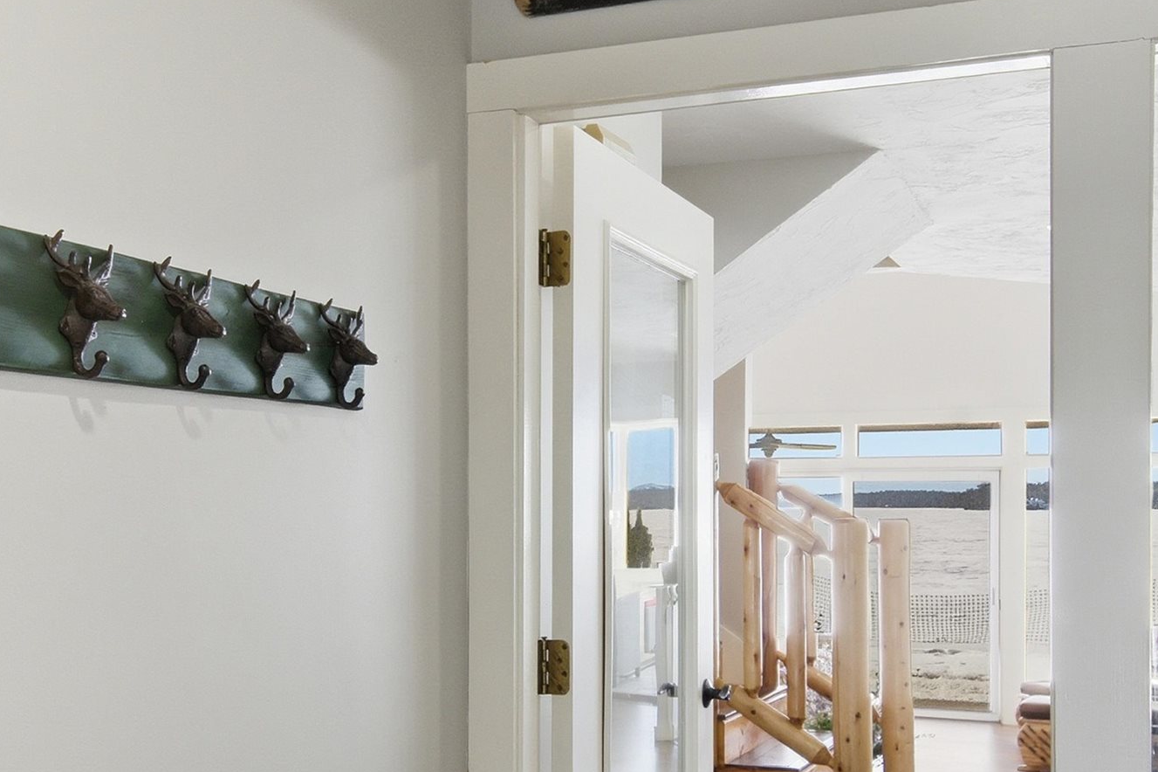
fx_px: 1415
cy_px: 509
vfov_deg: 30.3
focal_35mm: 44
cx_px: 580
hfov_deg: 44.5
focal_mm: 19
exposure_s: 1/4000
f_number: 8
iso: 1250
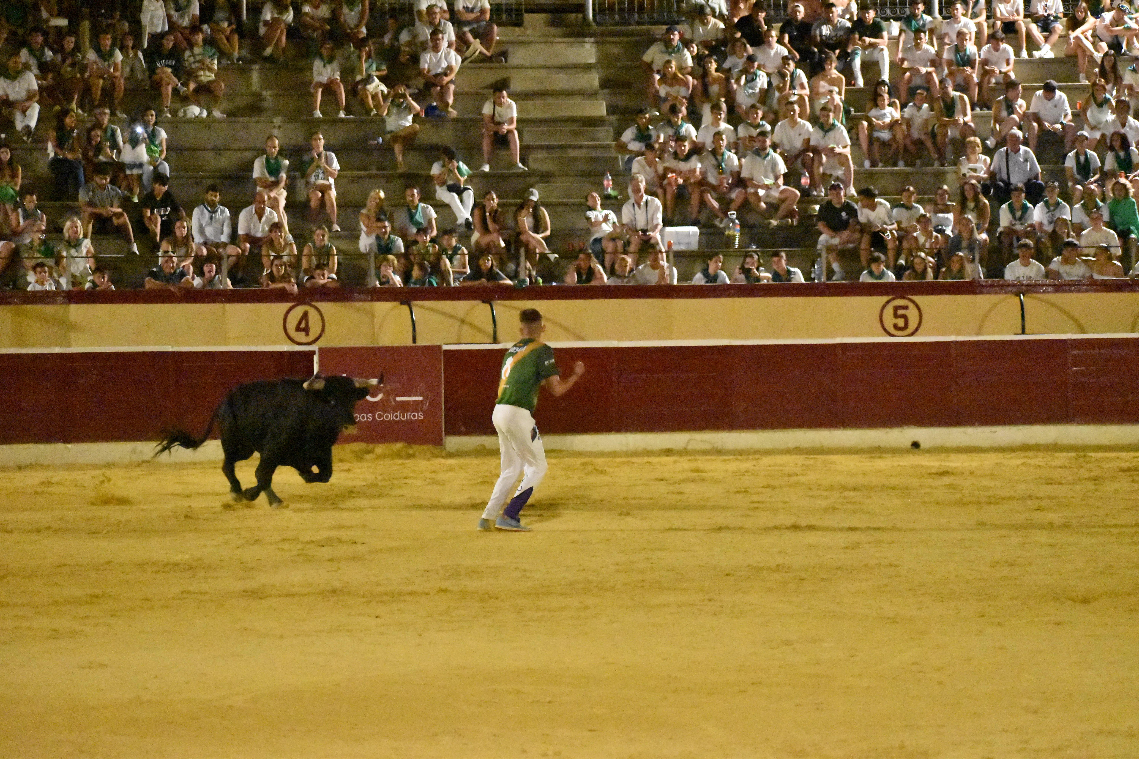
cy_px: 380
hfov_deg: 17.1
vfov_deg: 11.4
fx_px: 3796
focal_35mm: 120
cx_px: 570
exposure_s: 1/400
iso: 25600
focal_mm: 80
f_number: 5
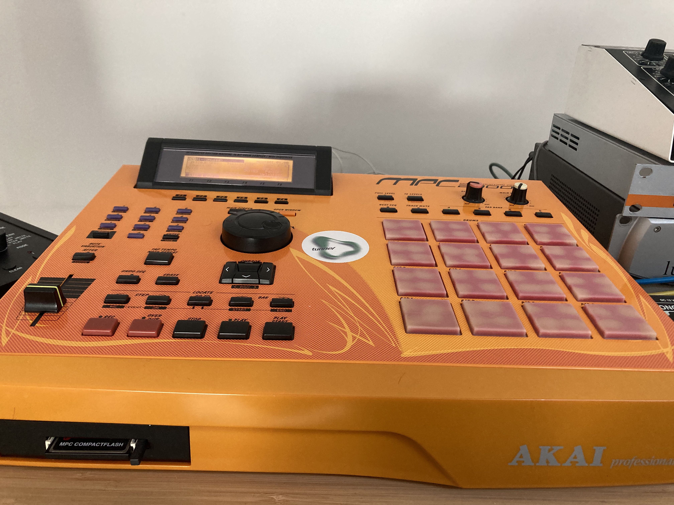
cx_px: 337
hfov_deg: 63.4
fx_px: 545
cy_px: 252
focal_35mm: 28
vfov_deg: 49.7
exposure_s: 1/60
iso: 250
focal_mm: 3.99
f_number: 1.8
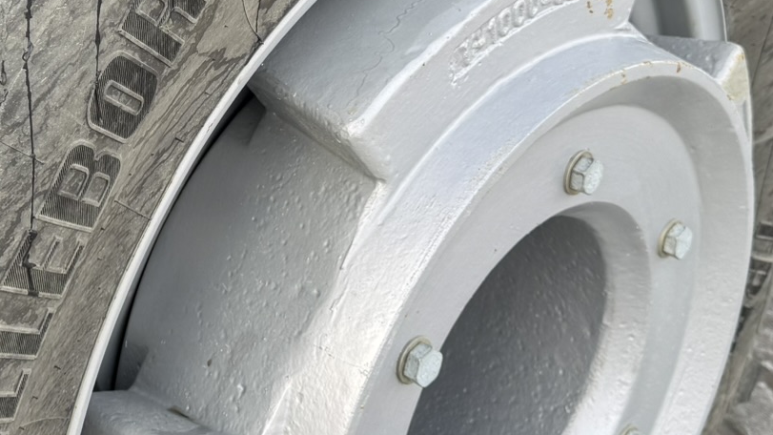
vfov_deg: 18.0
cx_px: 151
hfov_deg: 31.1
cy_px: 70
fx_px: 1353
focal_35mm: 66
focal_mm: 6.76
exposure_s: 1/567
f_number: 1.78
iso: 80
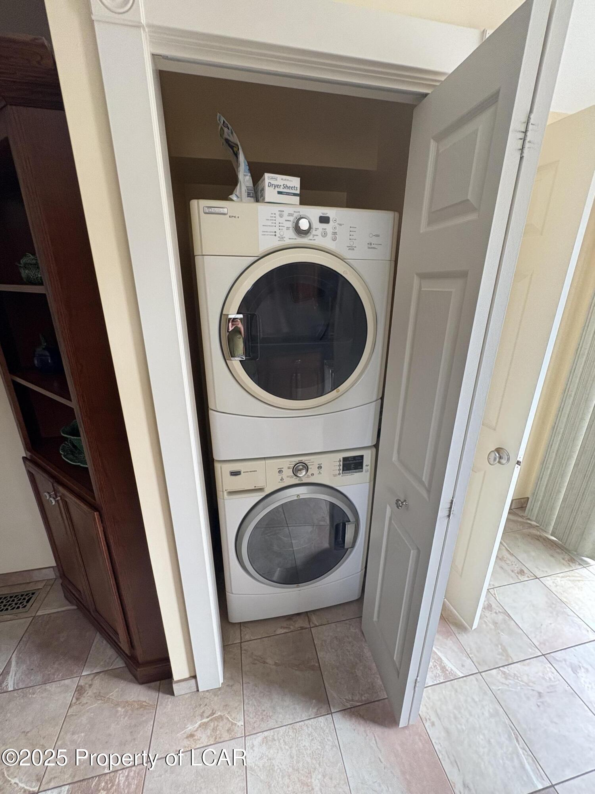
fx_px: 321
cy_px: 397
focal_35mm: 14
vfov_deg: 102.1
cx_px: 298
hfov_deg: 85.7
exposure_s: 1/88
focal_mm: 2.22
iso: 250
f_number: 2.2
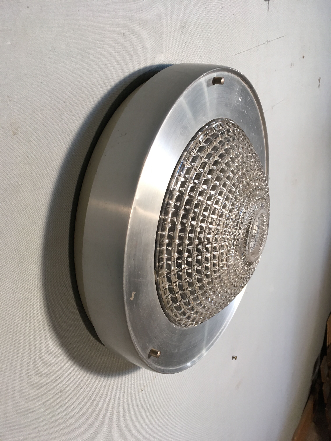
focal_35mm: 29
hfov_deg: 48.2
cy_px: 220
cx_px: 166
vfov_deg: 61.7
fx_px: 370
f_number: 2.2
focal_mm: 4.15
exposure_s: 1/33
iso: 32
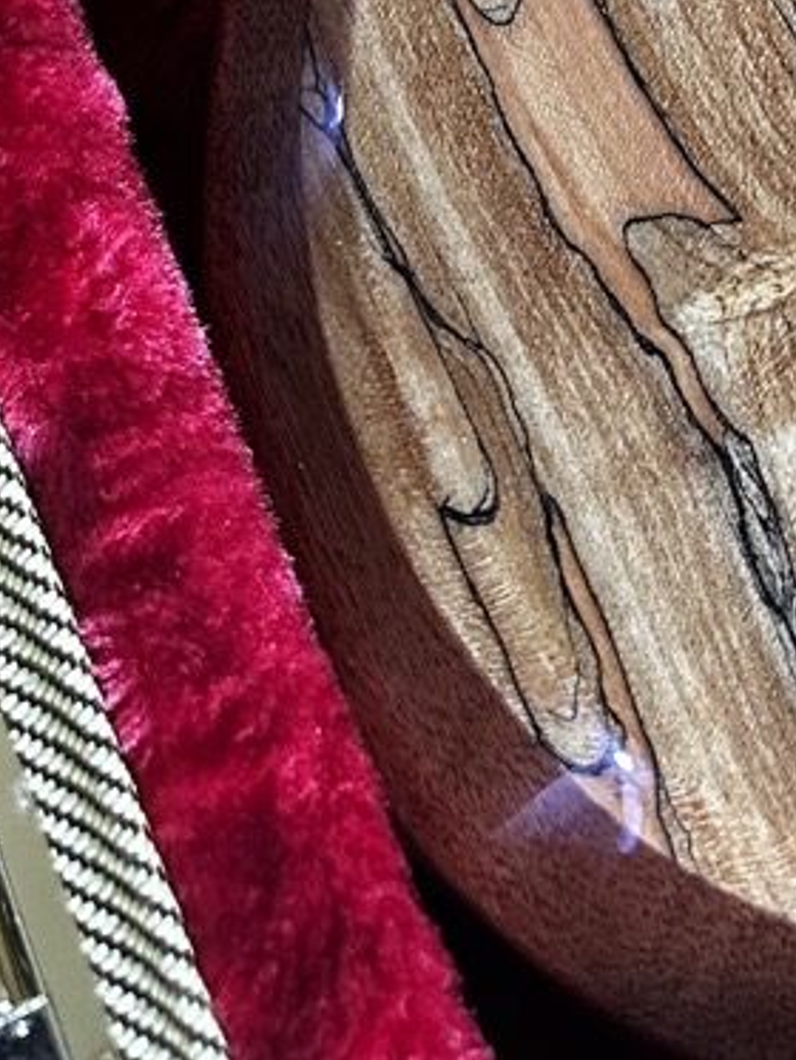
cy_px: -926
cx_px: 654
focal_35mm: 90
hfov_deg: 16.3
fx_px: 2758
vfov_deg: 17.2
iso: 400
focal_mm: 6.86
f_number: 1.78
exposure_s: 1/42
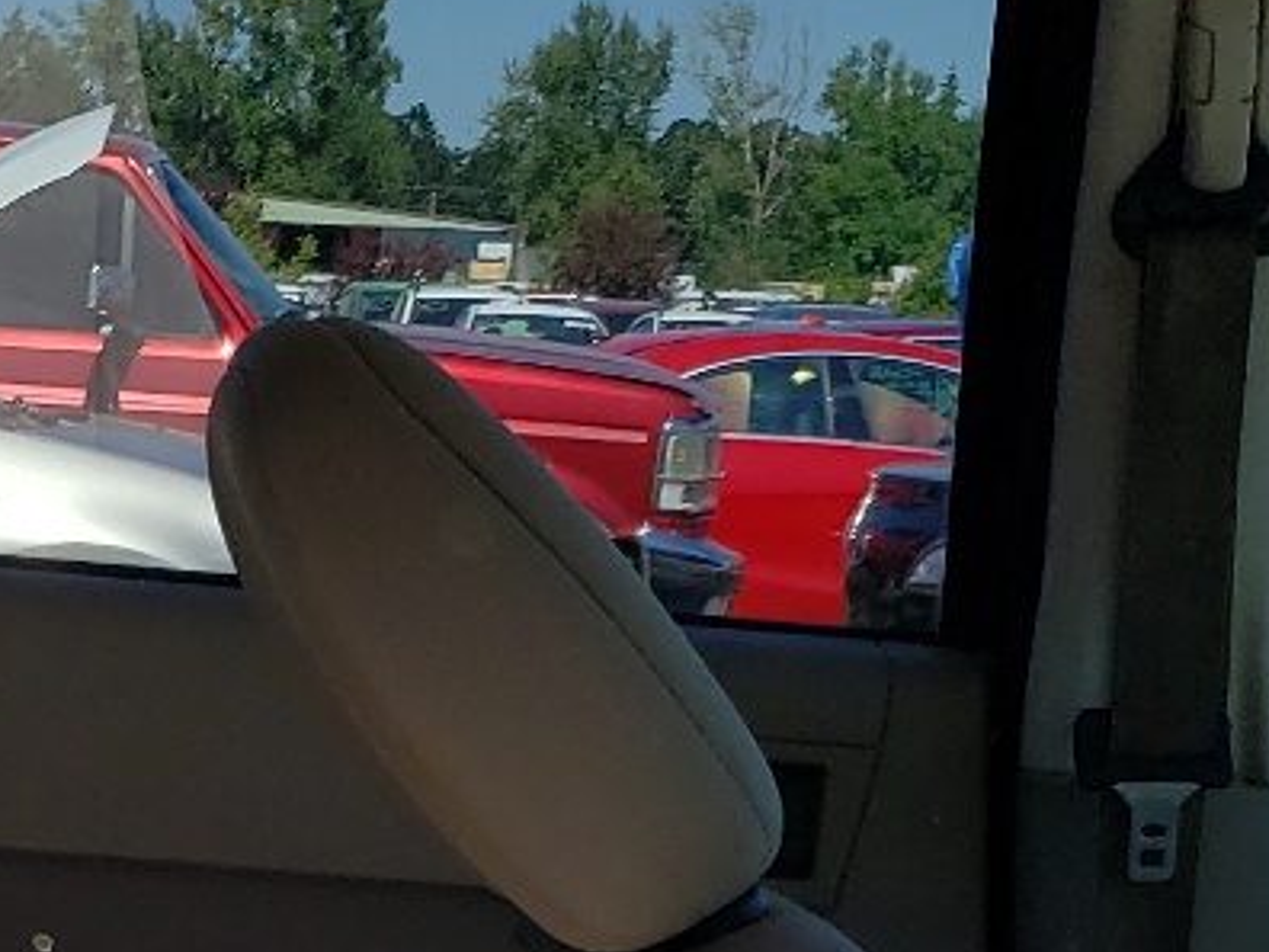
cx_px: 375
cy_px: 1724
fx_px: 3849
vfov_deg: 12.8
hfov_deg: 18.6
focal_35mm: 105
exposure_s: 1/2000
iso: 50
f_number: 1.5
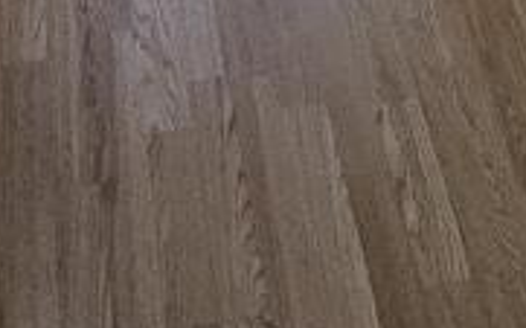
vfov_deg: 11.4
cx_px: 186
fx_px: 1204
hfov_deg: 24.6
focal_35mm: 84
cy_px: -566
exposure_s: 1/50
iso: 500
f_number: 2.2
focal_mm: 2.22
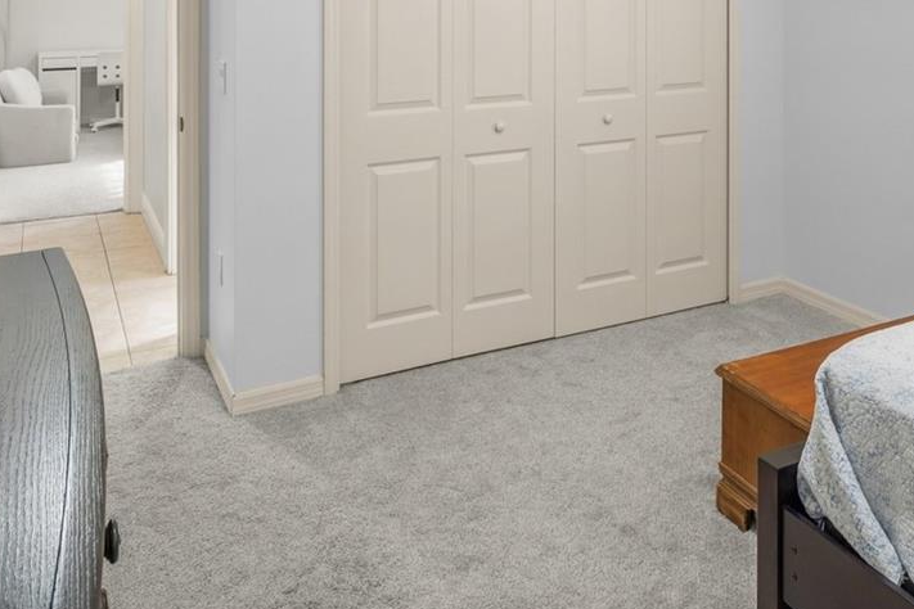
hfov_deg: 52.6
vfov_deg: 32.8
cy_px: -45
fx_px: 914
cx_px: 563
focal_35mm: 36
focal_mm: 16
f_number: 6.3
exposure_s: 1/3
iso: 250
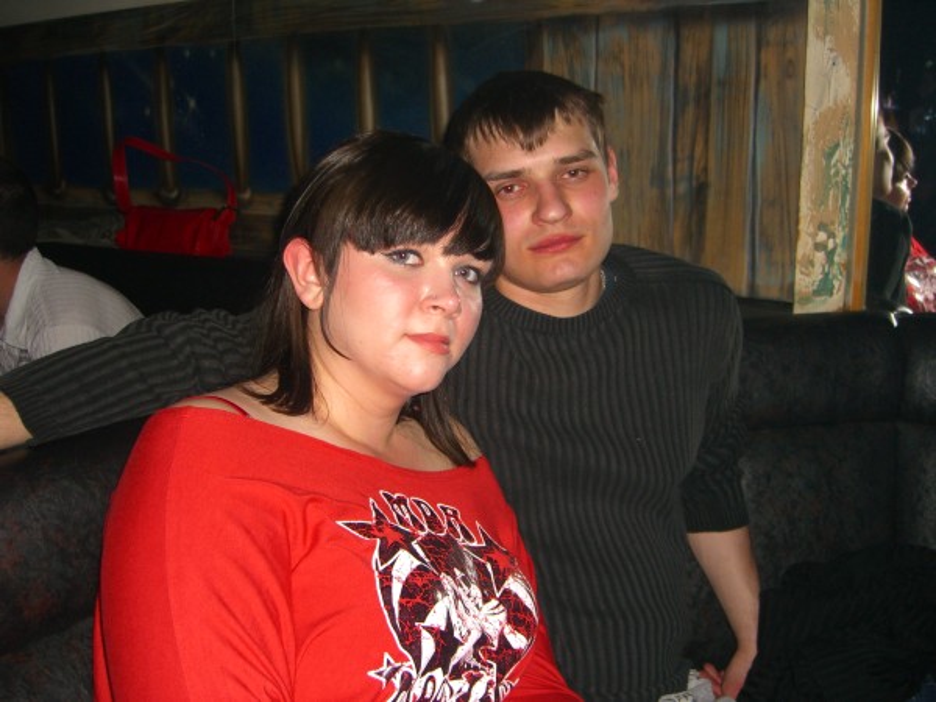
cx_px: 468
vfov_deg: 37.7
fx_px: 1028
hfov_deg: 49.0
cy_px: 351
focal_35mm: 38
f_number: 2.8
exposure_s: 1/60
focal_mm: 7.9
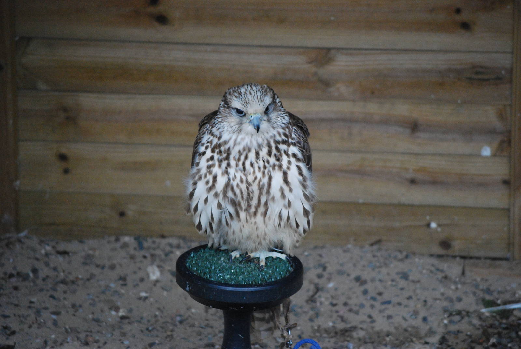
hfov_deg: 10.1
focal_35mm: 202
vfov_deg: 6.8
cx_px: 260
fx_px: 2934
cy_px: 174
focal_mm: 135
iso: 1600
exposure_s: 1/125
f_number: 5
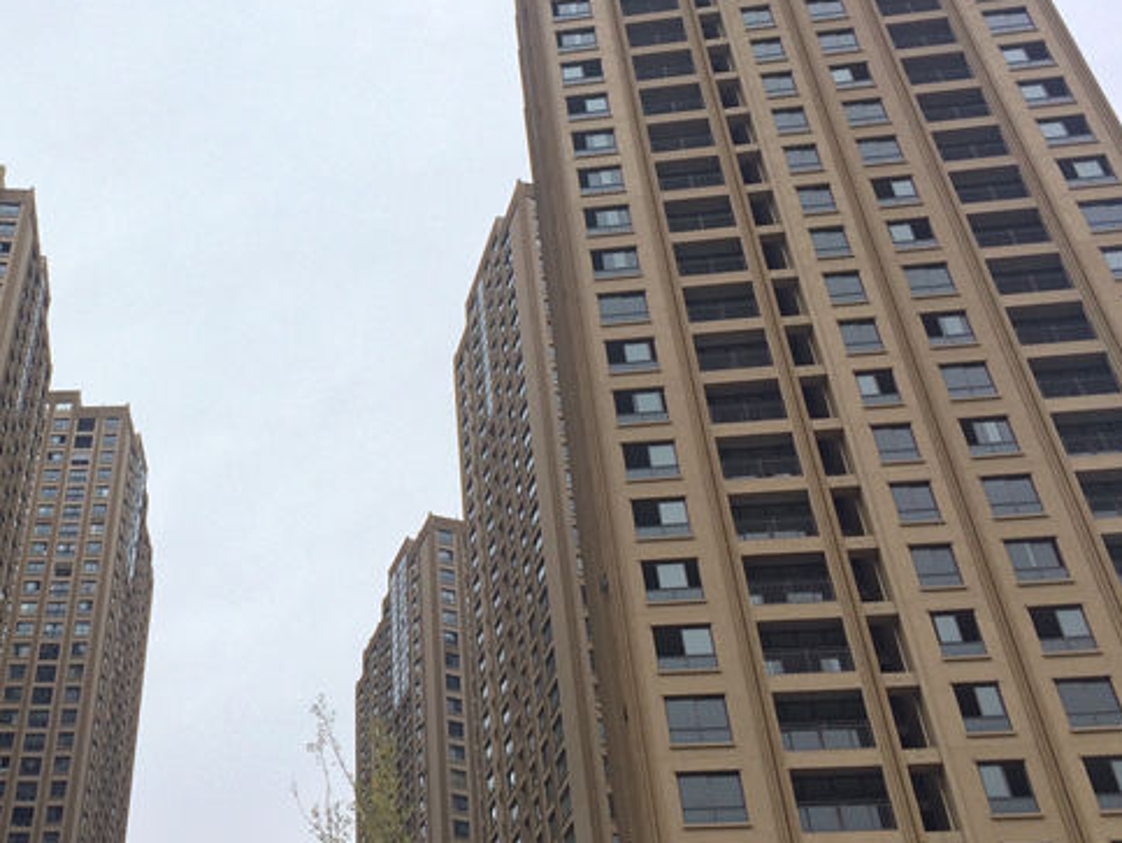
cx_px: 223
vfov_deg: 30.1
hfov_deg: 38.2
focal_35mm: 48
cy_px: 279
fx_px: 1557
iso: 32
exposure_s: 1/1520
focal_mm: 4.15
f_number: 2.2
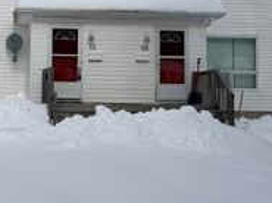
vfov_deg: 22.4
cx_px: 59
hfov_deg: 29.3
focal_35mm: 65
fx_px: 510
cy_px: 58
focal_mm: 6.76
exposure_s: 1/14286
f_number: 1.78
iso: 80
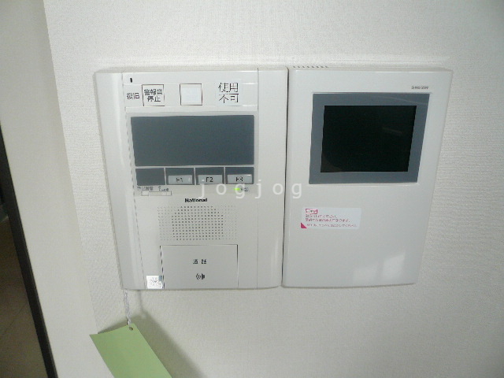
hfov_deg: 63.4
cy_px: 189
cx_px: 252
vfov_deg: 49.7
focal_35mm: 28
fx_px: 408
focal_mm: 4.6
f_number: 2.8
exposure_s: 1/30
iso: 100
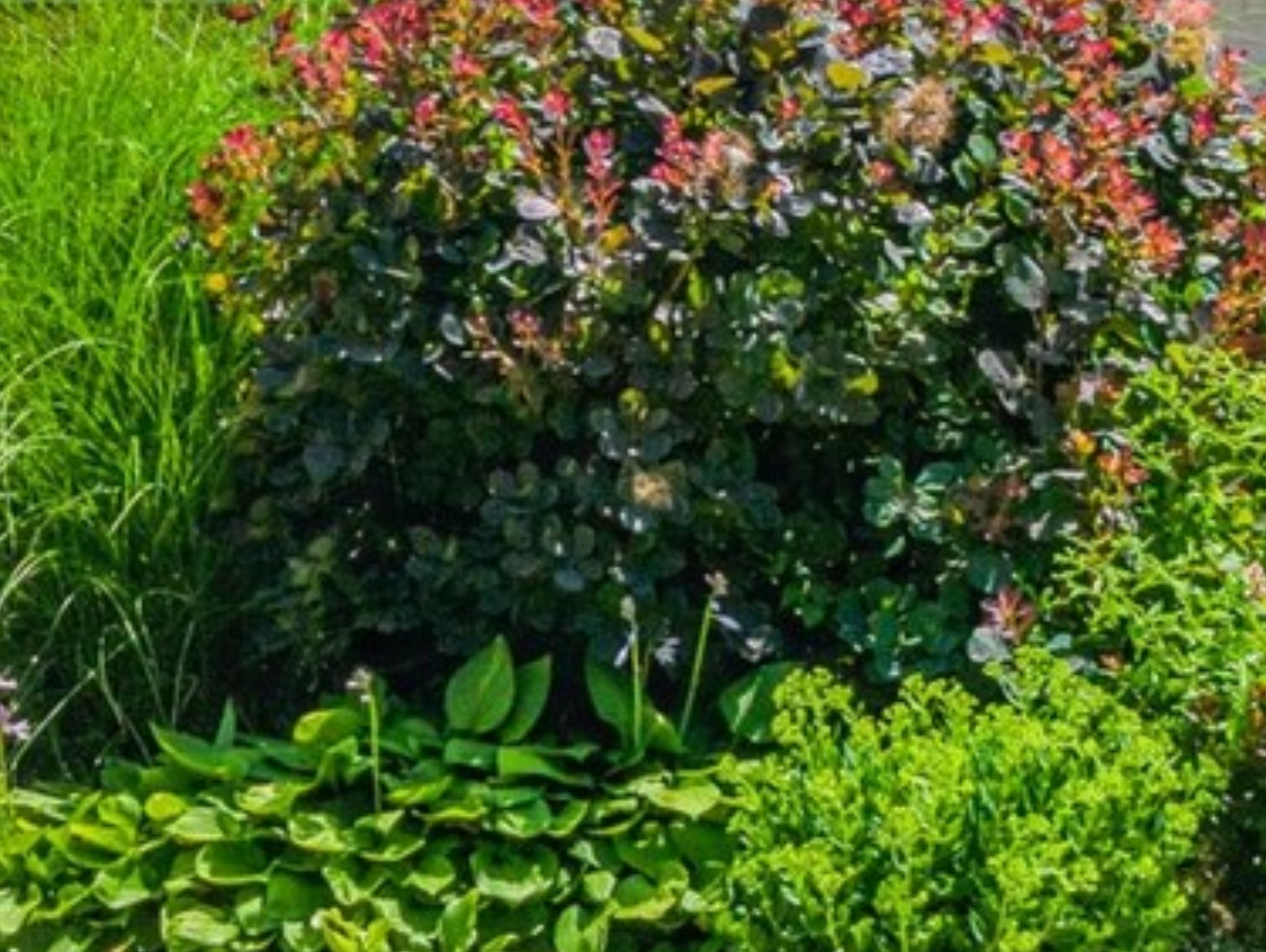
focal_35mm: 133
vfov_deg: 11.0
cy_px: -78
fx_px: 4869
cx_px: -179
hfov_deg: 14.4
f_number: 8
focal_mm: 32
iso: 200
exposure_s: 1/2000
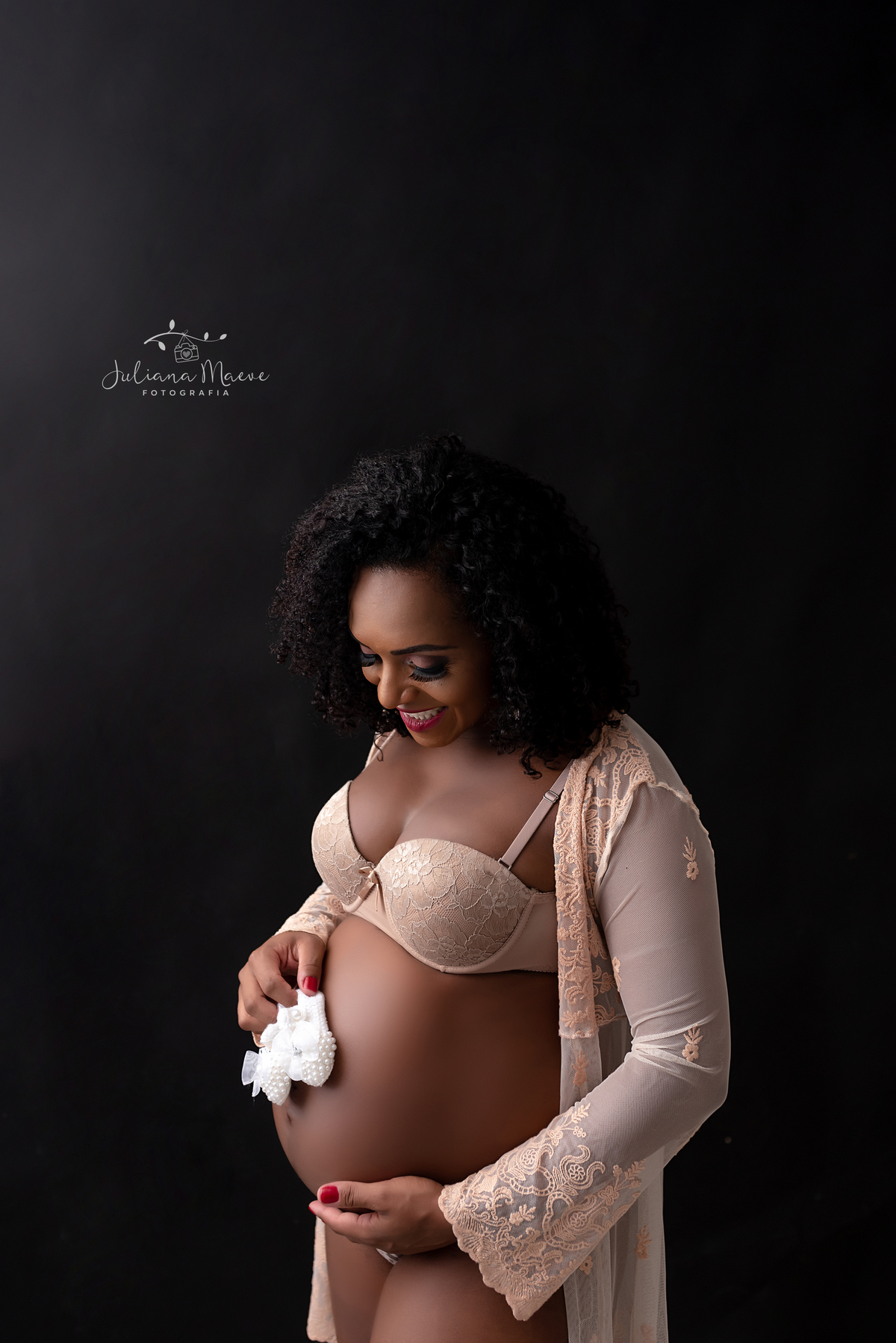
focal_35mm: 35
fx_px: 1306
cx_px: 448
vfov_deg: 54.4
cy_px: 672
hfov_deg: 37.9
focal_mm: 35
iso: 250
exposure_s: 1/160
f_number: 3.5
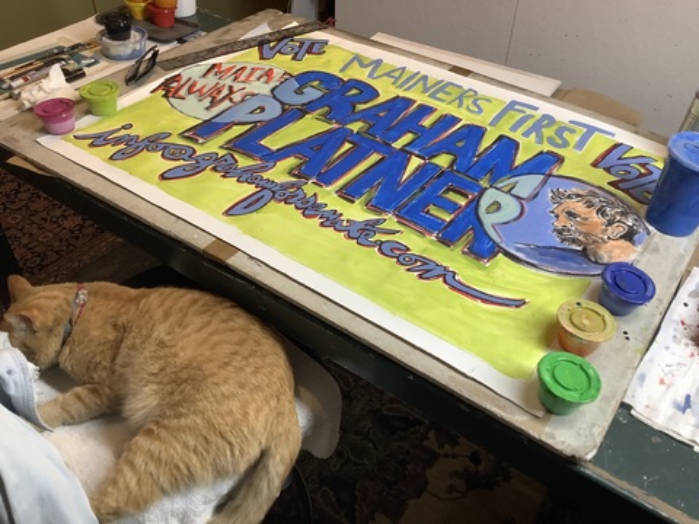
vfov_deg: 45.4
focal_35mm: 31
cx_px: 350
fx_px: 626
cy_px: 262
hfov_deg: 58.4
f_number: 2.4
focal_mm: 3.3
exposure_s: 1/60
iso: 80
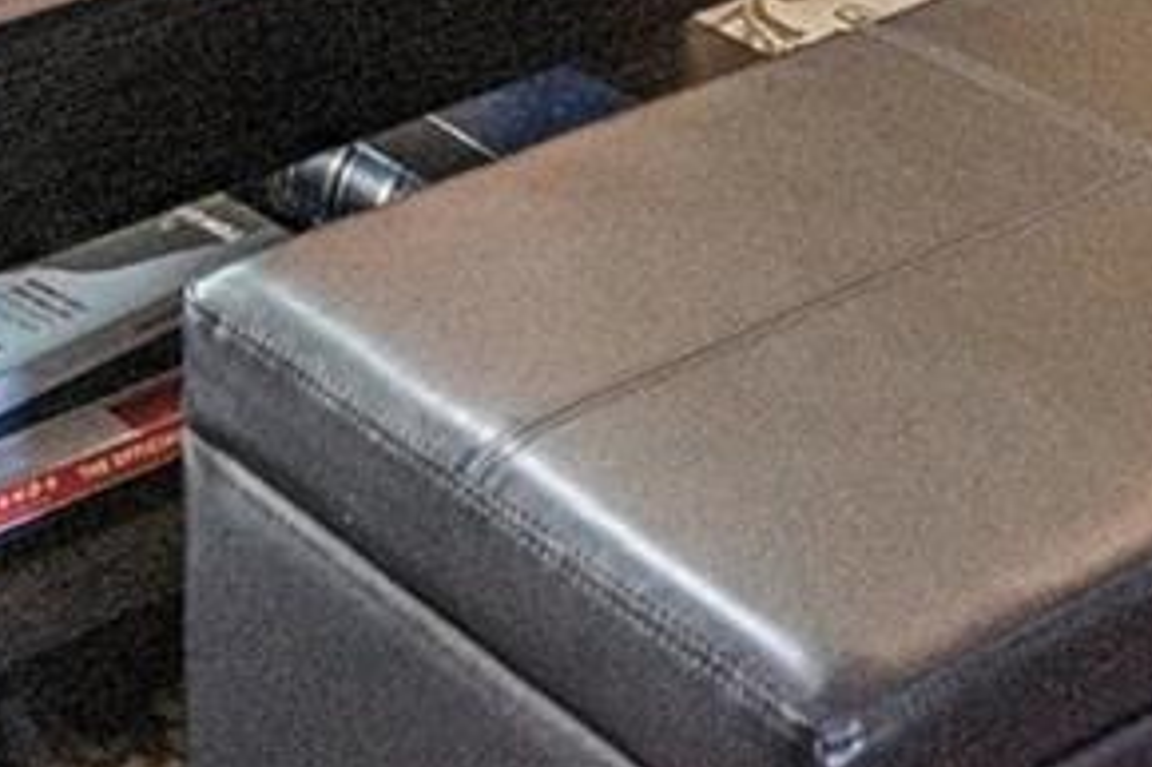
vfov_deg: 9.5
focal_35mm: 113
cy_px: -1532
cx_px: 453
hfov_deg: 18.1
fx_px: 3614
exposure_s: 1/80
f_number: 5.6
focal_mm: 16
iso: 1600
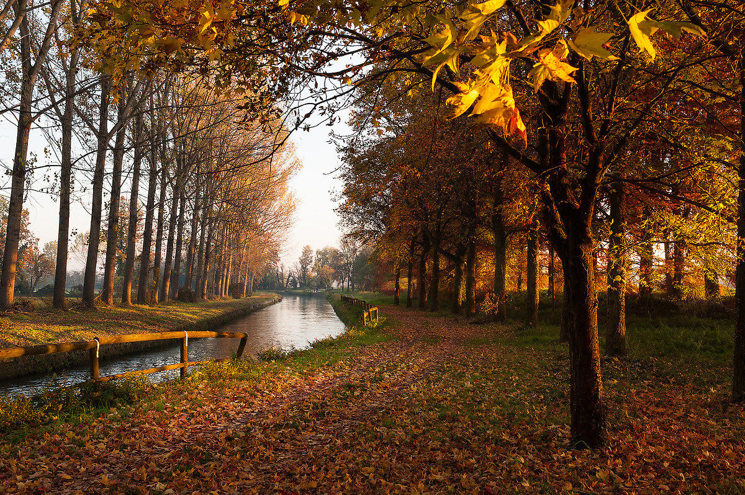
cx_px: 372
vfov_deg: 37.8
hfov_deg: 54.5
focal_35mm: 35
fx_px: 724
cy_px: 248
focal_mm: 35
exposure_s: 1/30
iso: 200
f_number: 13
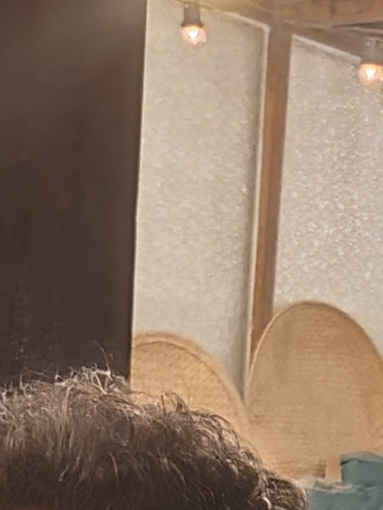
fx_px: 2198
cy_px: 1125
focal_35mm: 149
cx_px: 572
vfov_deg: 11.5
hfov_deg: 9.7
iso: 2500
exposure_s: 1/40
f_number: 1.8
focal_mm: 5.59
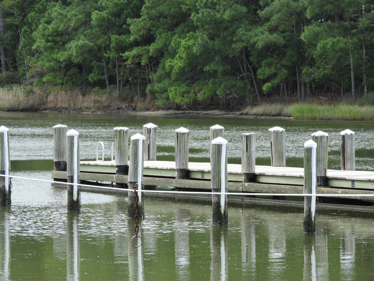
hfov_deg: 7.9
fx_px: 2701
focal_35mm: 250
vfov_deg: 5.9
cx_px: 187
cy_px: 140
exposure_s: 1/160
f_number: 5.5
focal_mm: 44.8
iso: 100
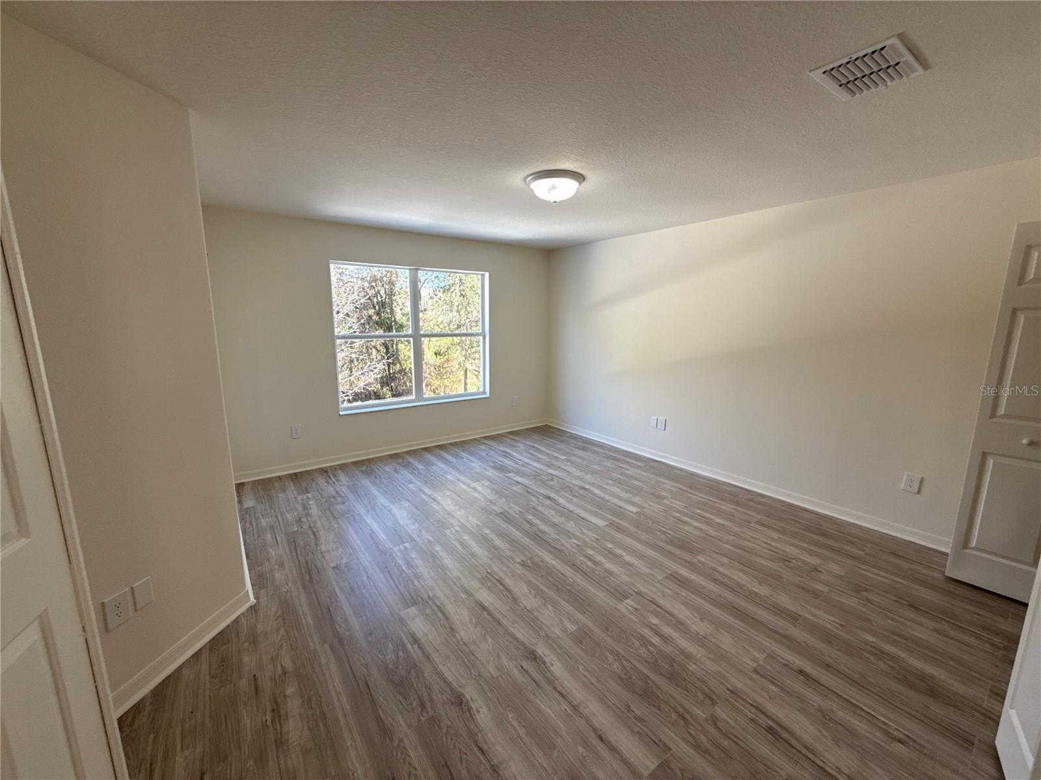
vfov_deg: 85.7
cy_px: 390
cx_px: 520
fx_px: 421
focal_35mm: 14
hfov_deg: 102.1
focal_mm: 2.22
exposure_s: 1/112
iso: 64
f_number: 2.2
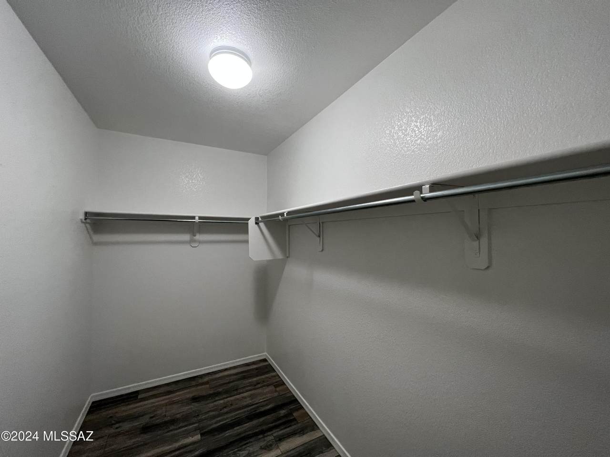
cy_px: 228
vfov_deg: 89.9
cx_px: 305
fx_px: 229
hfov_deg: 106.2
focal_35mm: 13
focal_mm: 1.57
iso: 200
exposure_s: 1/120
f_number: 1.8
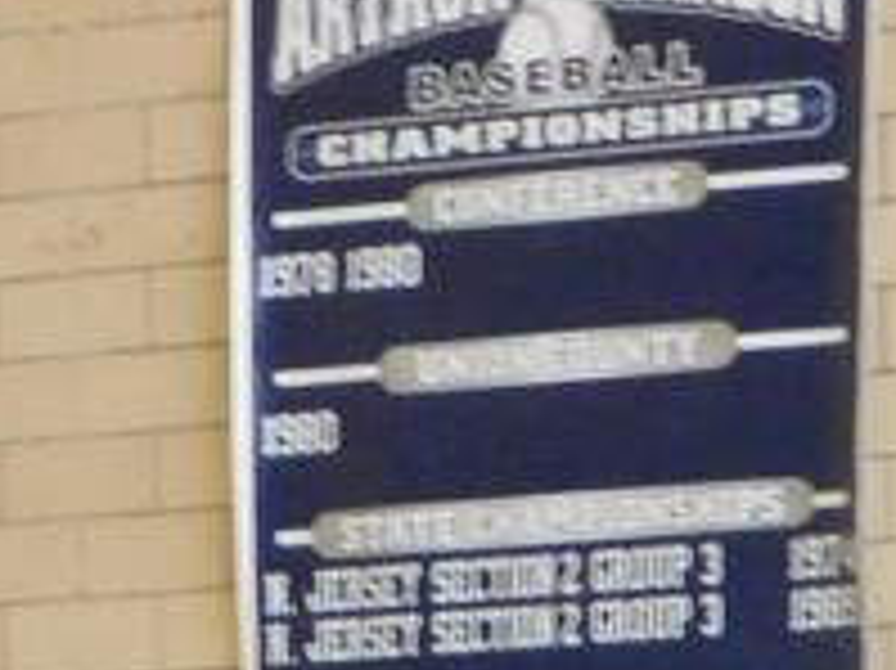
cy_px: 1695
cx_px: -50
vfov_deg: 3.1
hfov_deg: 4.2
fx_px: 12132
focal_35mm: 469
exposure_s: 1/30
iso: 400
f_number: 4.5
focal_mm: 16.1
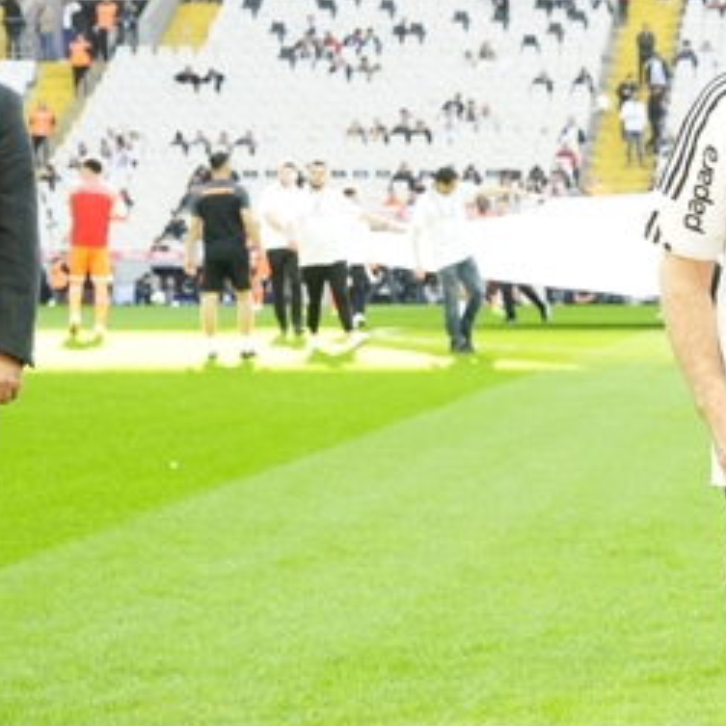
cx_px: 833
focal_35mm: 150
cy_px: 363
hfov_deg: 11.4
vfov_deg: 11.6
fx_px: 3561
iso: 4000
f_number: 6.3
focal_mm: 55.4
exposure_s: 1/1000
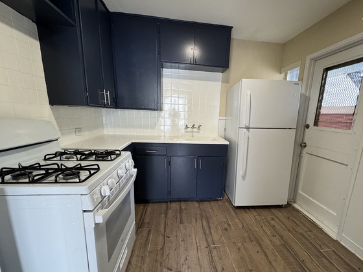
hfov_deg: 94.1
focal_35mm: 16
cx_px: 202
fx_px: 168
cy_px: 150
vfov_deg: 77.9
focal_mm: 2.22
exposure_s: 1/99
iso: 200
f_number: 2.2
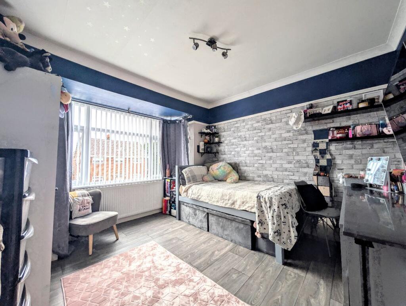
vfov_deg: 94.6
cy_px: 153
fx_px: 141
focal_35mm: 12
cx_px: 203
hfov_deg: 110.5
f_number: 1.7
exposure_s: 1/287
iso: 61
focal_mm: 2.02
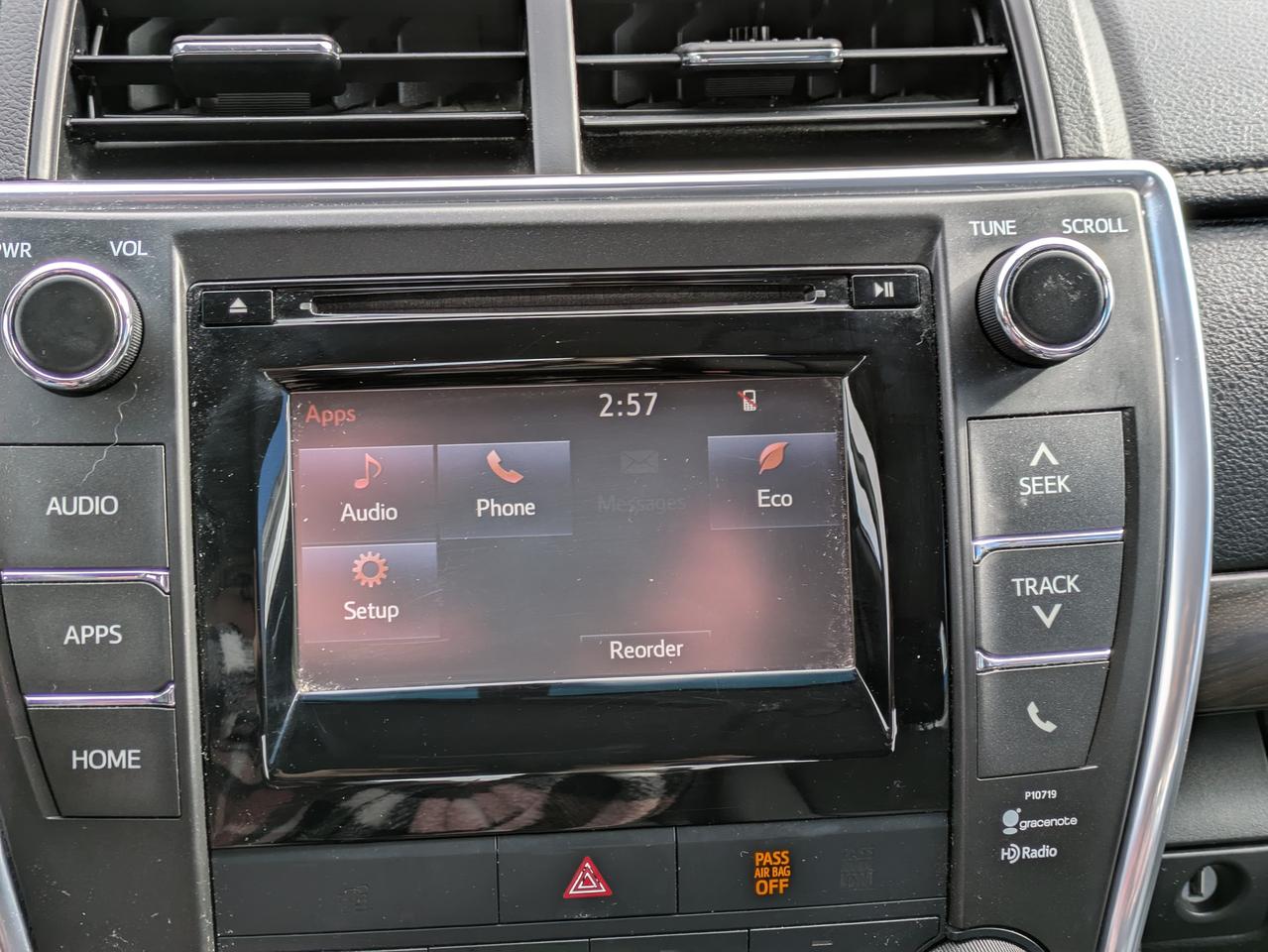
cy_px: 476
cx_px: 634
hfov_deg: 37.5
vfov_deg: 28.6
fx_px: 1869
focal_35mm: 51
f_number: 1.89
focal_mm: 5.43
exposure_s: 1/264
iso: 56
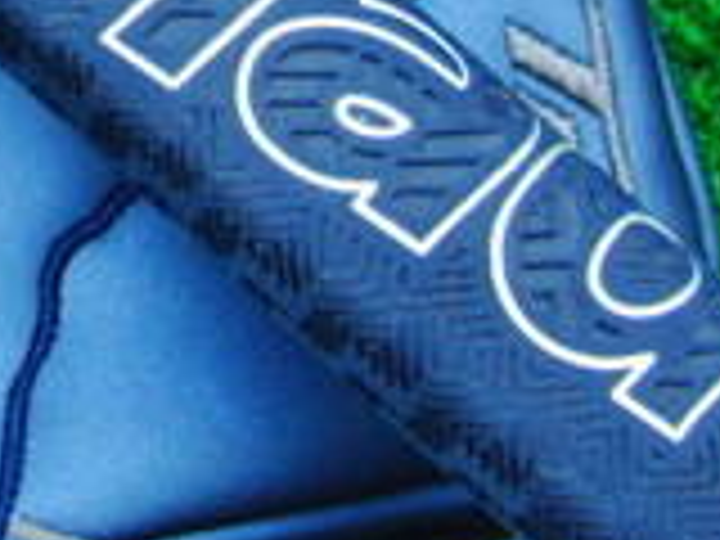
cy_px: -261
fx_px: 3078
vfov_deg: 9.7
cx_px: -144
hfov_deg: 13.0
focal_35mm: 148
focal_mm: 6.42
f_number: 3.6
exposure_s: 1/30
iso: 400
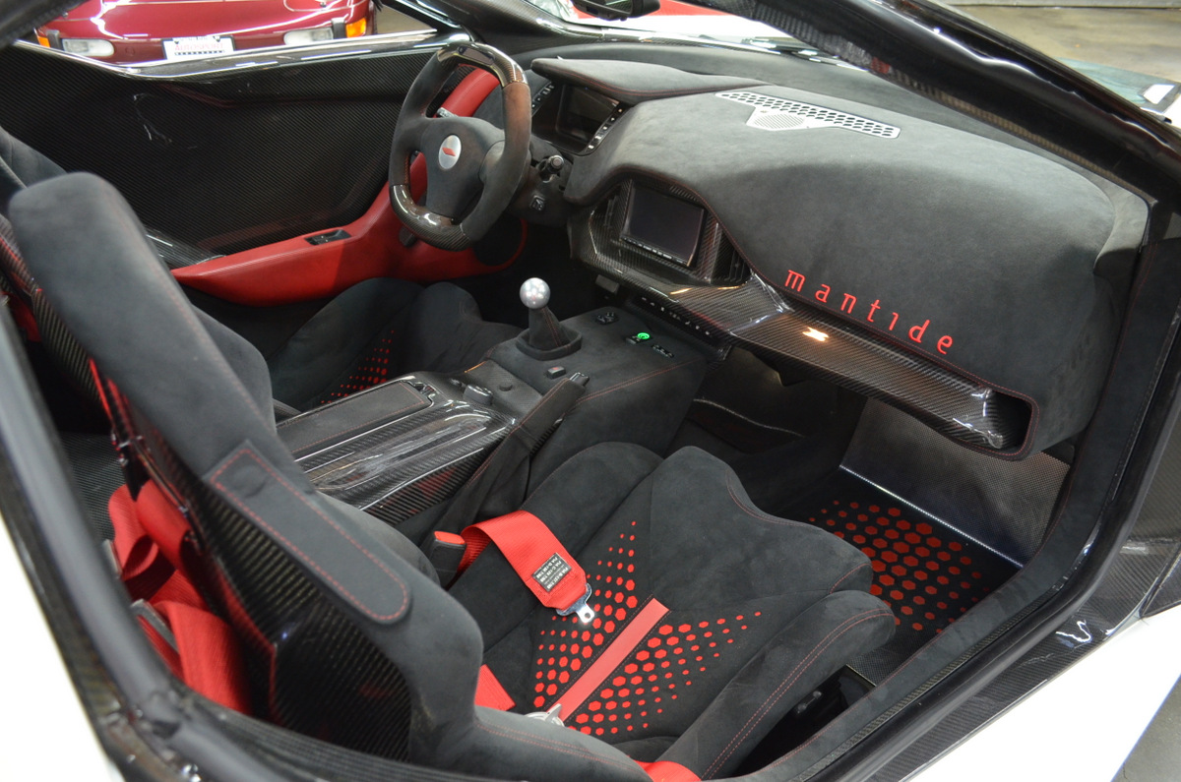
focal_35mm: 27
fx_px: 884
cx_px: 590
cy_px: 391
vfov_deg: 47.7
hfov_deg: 67.5
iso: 1400
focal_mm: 18
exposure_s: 1/30
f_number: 3.5
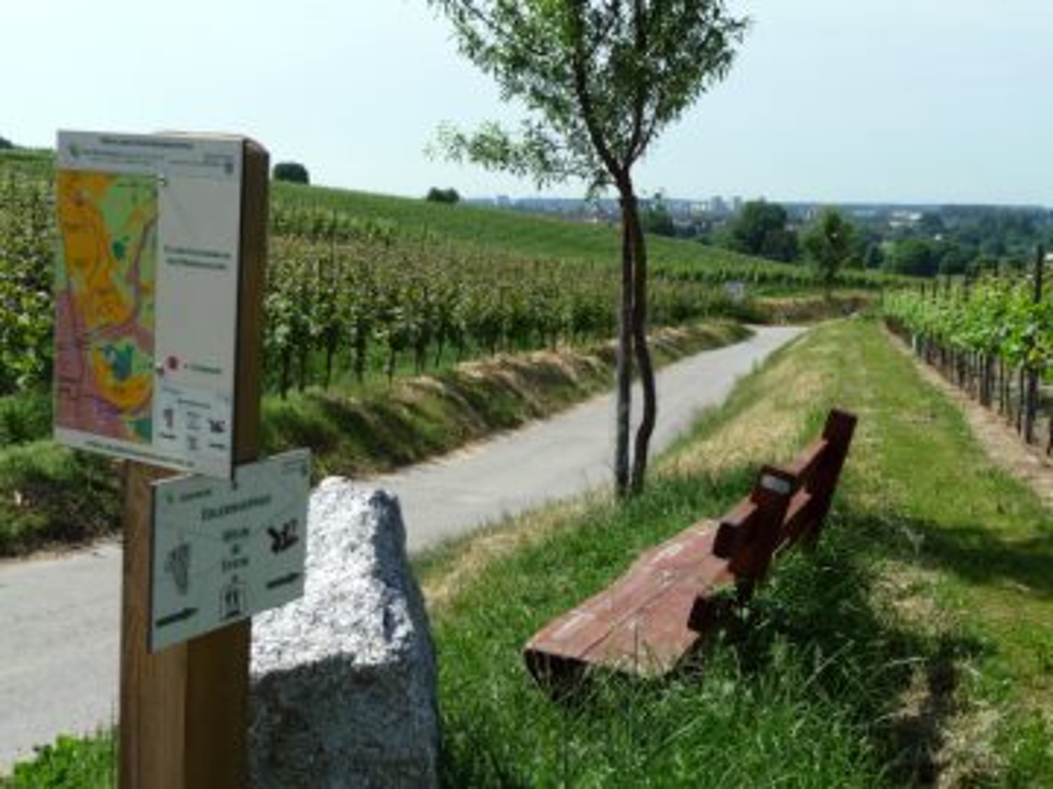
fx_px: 1217
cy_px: 394
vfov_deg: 36.0
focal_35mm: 40
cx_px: 526
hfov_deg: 46.8
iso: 100
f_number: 3.9
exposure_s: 1/800
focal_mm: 6.7
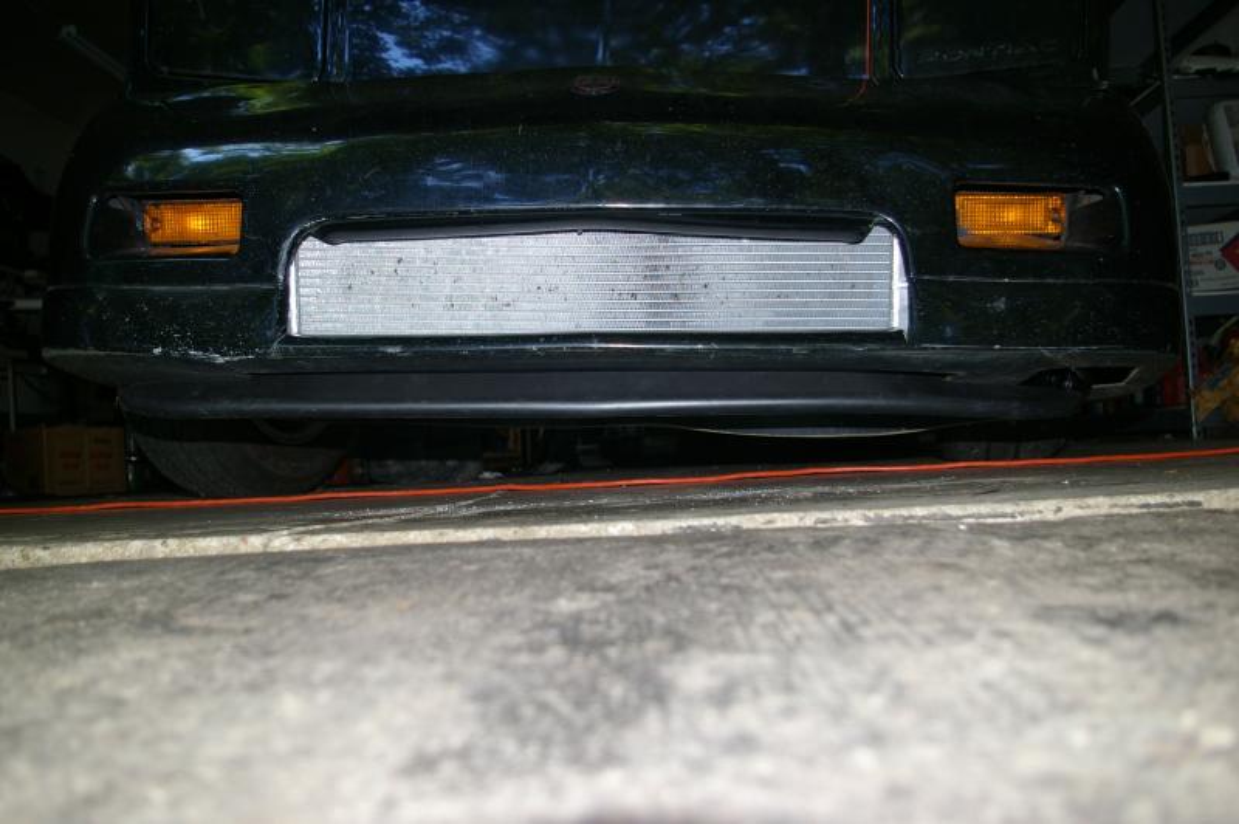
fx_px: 1032
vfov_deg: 43.5
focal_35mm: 30
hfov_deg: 62.0
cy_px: 412
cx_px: 620
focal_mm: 20
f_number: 4
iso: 200
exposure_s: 1/40
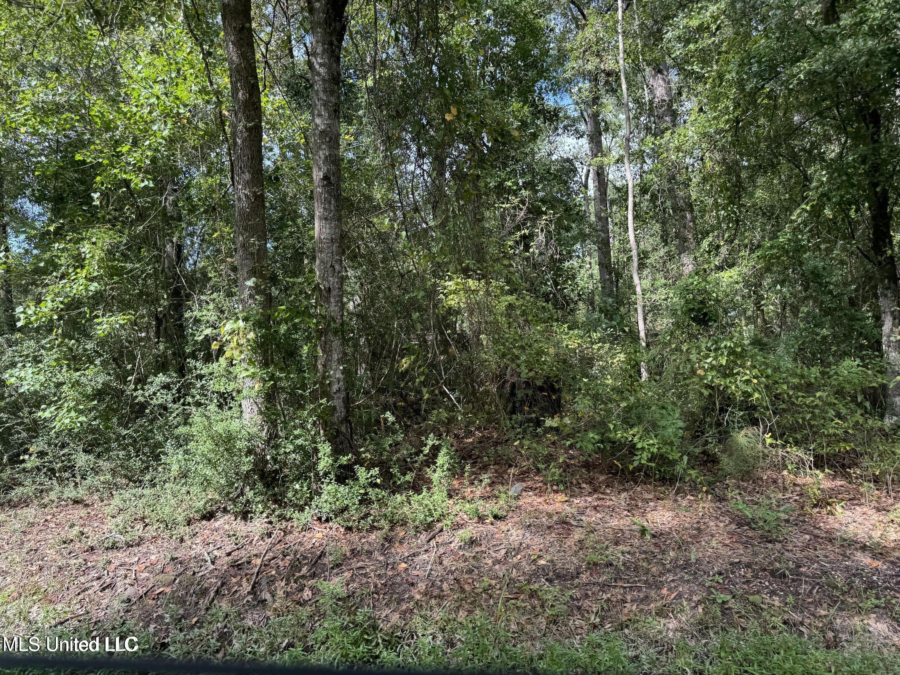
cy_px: 338
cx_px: 450
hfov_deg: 71.6
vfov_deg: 56.8
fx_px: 624
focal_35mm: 24
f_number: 1.78
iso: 80
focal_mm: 6.76
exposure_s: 1/343
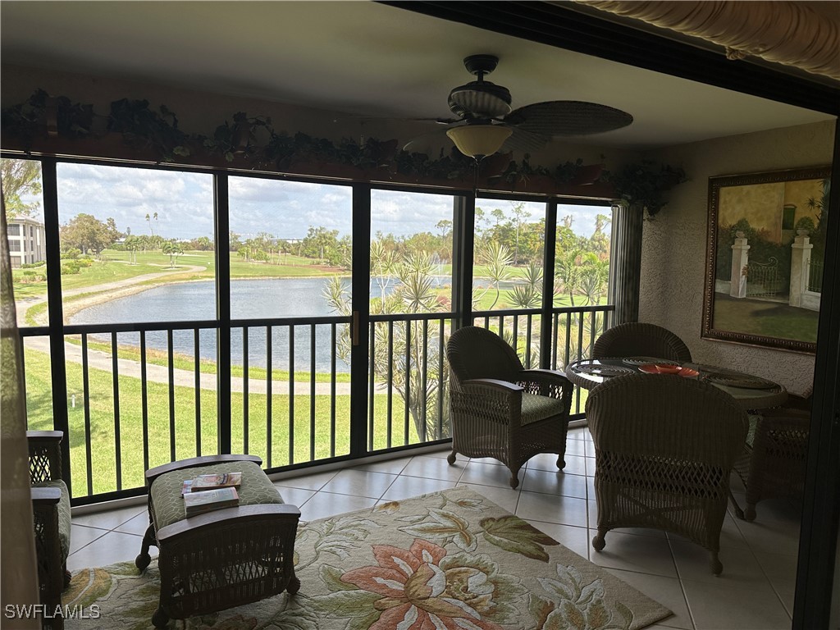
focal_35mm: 24
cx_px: 420
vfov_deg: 56.8
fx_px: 582
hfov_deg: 71.6
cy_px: 315
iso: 80
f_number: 1.78
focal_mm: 6.86
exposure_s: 1/516
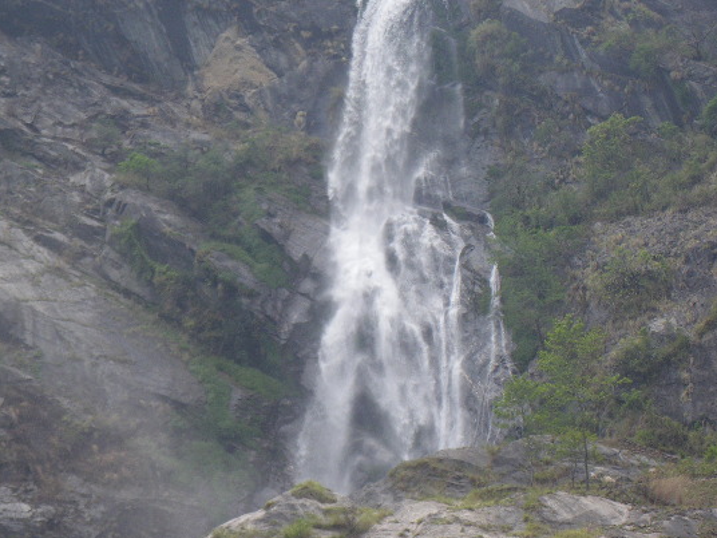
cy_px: 203
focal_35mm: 183
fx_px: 3790
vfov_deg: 8.1
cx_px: 377
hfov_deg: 10.8
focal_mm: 20.6
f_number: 5.2
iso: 80
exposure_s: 1/160
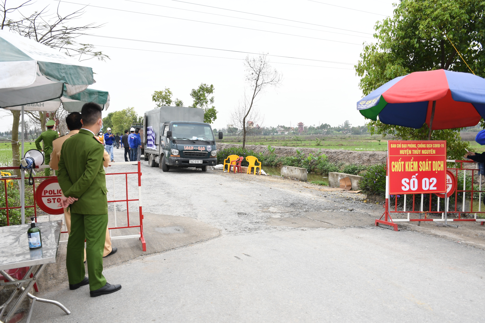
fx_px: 445
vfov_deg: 40.0
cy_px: 162
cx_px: 242
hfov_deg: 57.2
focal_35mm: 33
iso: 250
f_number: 5.6
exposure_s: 1/200
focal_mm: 22
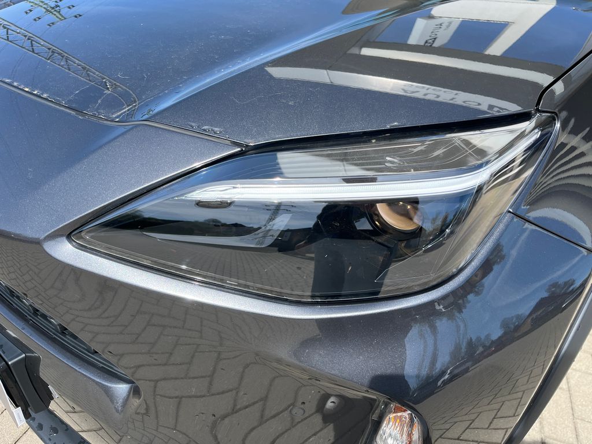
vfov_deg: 53.1
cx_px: 296
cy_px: 222
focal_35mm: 26
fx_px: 445
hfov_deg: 67.3
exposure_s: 1/1477
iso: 50
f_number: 1.6
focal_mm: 5.1
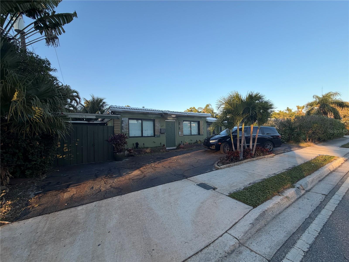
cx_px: 174
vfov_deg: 85.7
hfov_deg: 102.1
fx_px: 141
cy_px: 131
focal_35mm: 14
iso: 64
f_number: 2.2
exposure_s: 1/502
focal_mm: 2.22
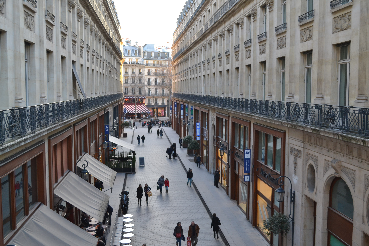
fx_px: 400
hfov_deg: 49.6
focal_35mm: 39
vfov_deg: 34.2
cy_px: 123
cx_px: 184
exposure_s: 1/80
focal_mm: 26
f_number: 4.5
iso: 400
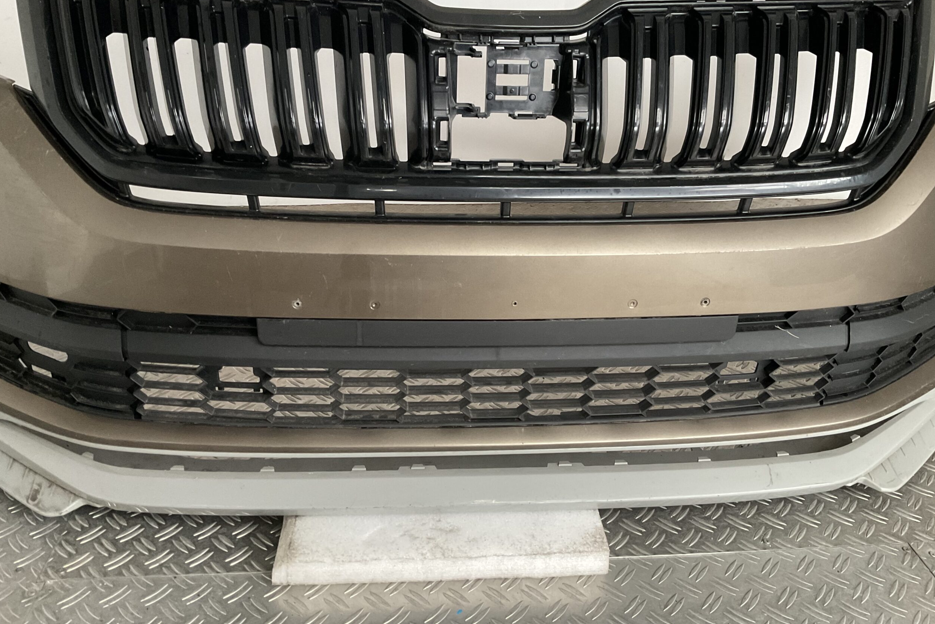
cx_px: 471
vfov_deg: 42.2
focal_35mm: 31
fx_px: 805
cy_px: 265
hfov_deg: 60.3
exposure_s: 1/33
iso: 250
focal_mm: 3
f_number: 1.8
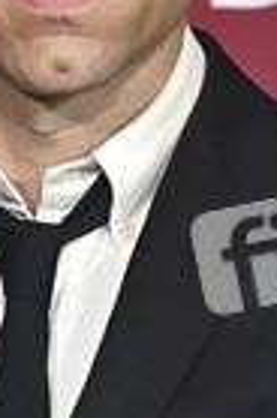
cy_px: 93
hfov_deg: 4.1
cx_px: 72
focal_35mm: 335
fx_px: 3886
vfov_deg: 6.2
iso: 3200
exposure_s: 1/320
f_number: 5
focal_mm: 116
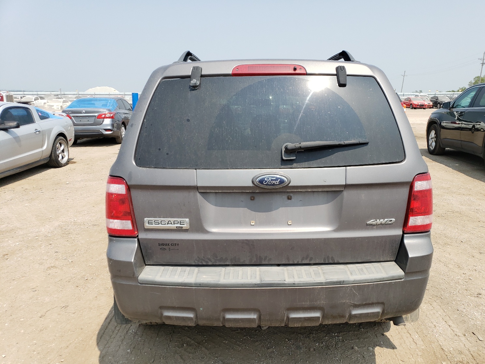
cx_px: 261
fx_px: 392
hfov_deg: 63.4
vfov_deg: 49.7
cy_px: 195
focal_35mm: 28
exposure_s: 1/2500
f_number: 1.5
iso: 50
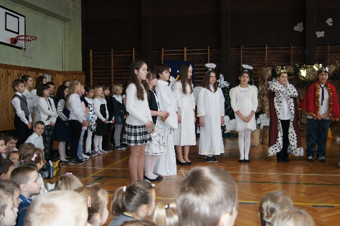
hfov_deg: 50.7
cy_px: 119
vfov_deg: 35.0
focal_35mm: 38
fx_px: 359
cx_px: 171
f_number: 4
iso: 400
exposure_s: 1/60
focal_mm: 24
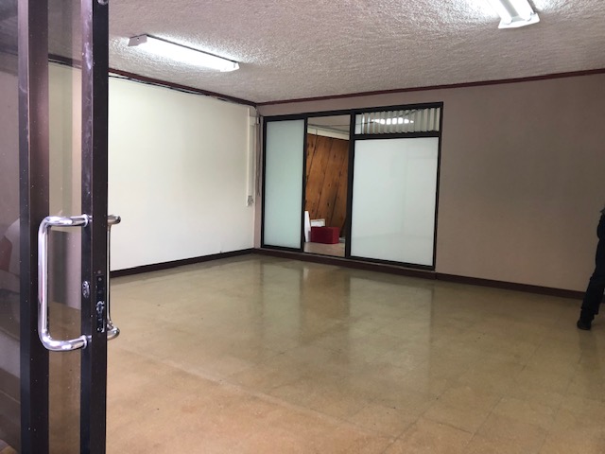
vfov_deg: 49.7
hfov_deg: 63.4
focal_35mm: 28
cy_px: 227
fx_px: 489
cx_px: 302
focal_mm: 3.99
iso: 40
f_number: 1.8
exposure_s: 1/20
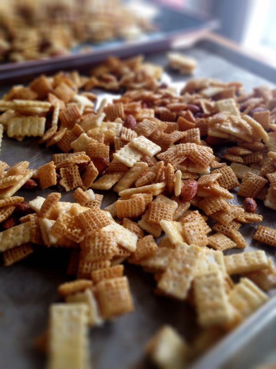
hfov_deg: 42.9
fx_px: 351
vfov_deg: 55.4
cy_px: 184
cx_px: 138
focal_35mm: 33
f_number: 2.4
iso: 125
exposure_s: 1/20
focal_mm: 4.12
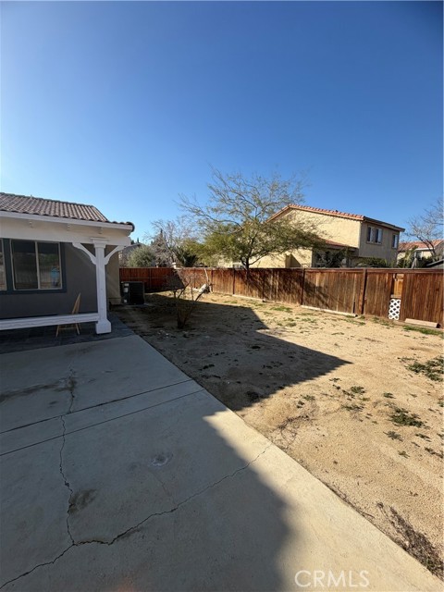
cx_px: 222
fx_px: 239
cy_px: 296
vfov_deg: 102.1
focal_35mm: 14
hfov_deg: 85.7
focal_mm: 2.22
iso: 25
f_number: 2.2
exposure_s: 1/770
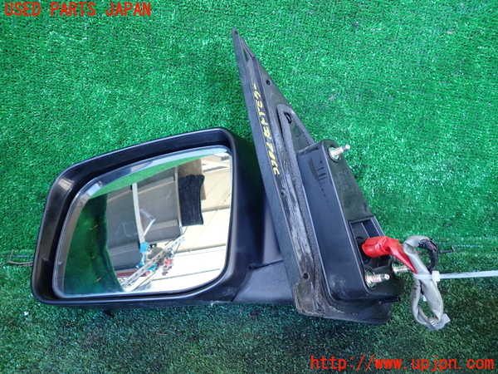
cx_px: 249
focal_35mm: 25
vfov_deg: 54.9
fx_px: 360
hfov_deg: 69.4
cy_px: 187
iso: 200
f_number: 2
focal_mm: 4.5
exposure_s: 1/30
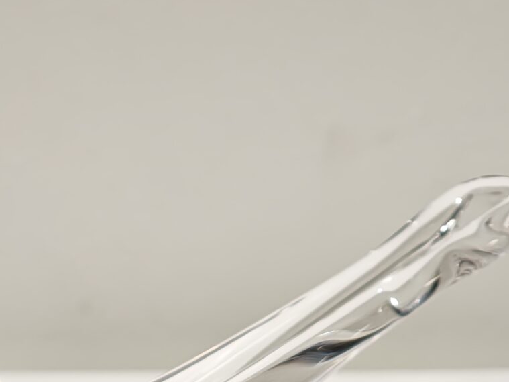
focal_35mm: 236
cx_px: 204
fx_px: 3470
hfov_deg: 8.4
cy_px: 554
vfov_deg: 6.2
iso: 320
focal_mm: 11.5
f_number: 1.8
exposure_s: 1/100
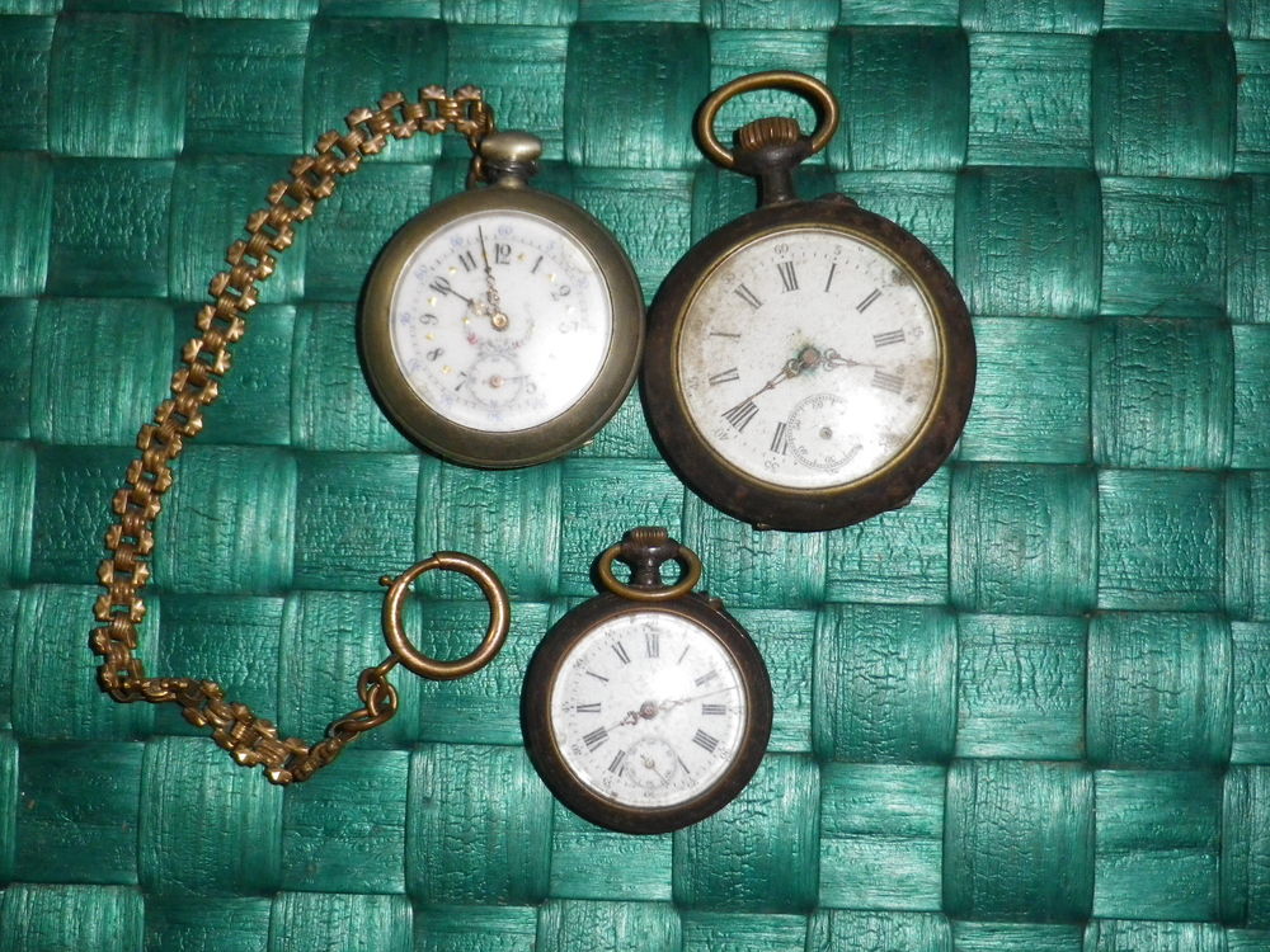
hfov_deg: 36.2
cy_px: 476
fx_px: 1944
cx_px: 635
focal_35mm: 53
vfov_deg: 27.5
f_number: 4.4
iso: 400
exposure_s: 1/60
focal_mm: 9.5
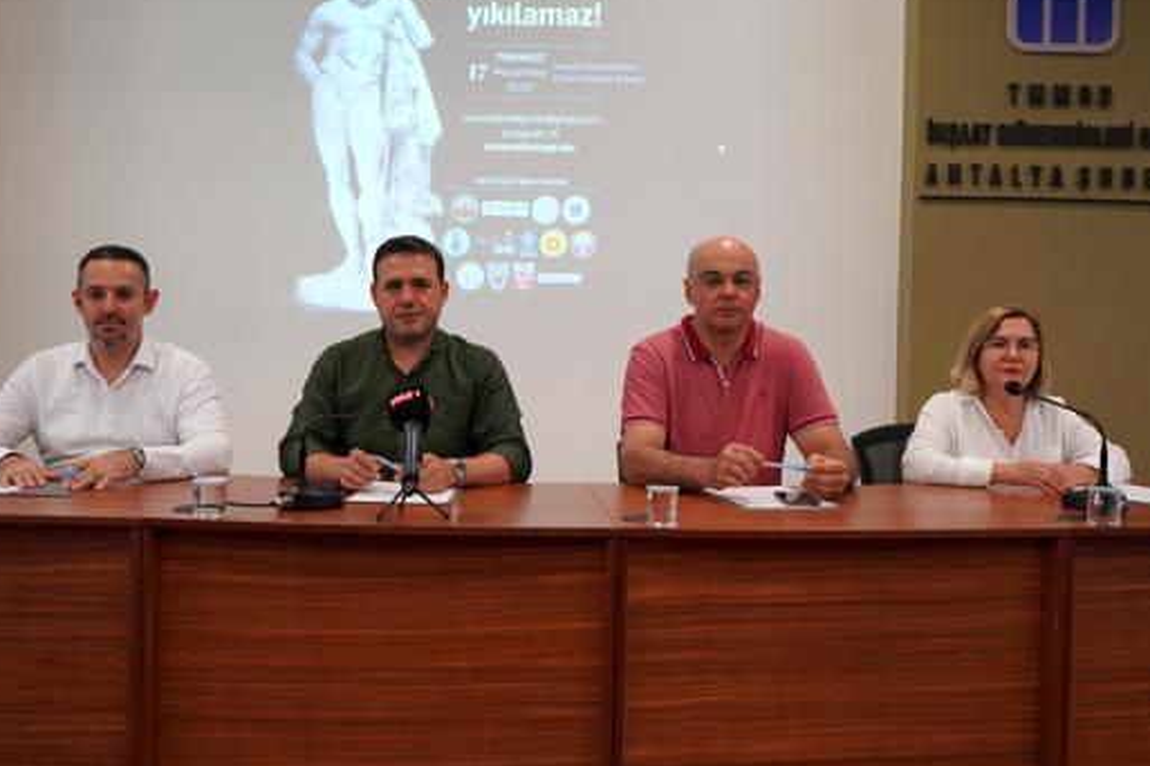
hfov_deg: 46.4
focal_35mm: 42
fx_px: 1342
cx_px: 546
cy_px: 336
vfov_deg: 31.9
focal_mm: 35
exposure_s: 1/160
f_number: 4
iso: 2000
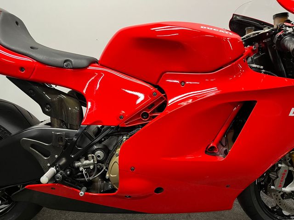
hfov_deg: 67.3
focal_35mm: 26
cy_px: 110
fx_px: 221
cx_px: 147
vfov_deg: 53.1
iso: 250
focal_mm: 5.1
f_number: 1.6
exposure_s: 1/50
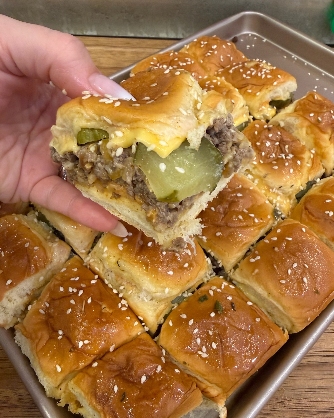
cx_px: 170
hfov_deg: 54.9
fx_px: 321
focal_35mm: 26
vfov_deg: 65.9
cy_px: 227
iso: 400
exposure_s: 1/60
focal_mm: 2.22
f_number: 2.2
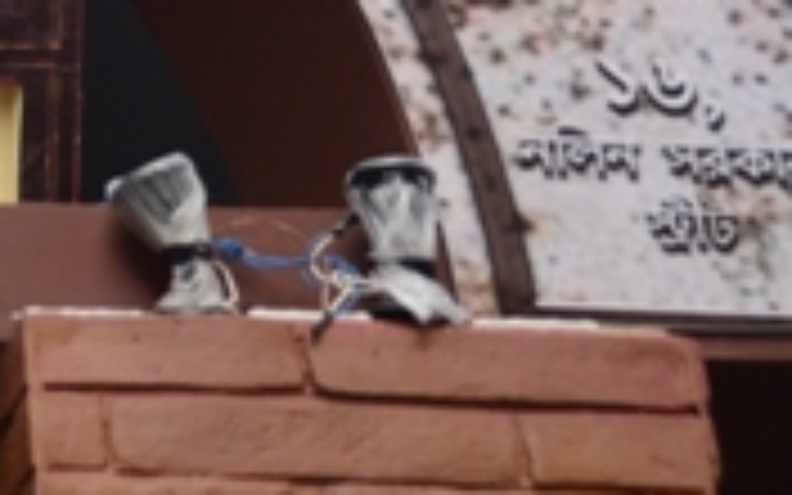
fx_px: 3741
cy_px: -180
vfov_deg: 7.5
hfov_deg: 11.1
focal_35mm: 173
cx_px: -738
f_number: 4
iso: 500
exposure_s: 1/800
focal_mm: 25
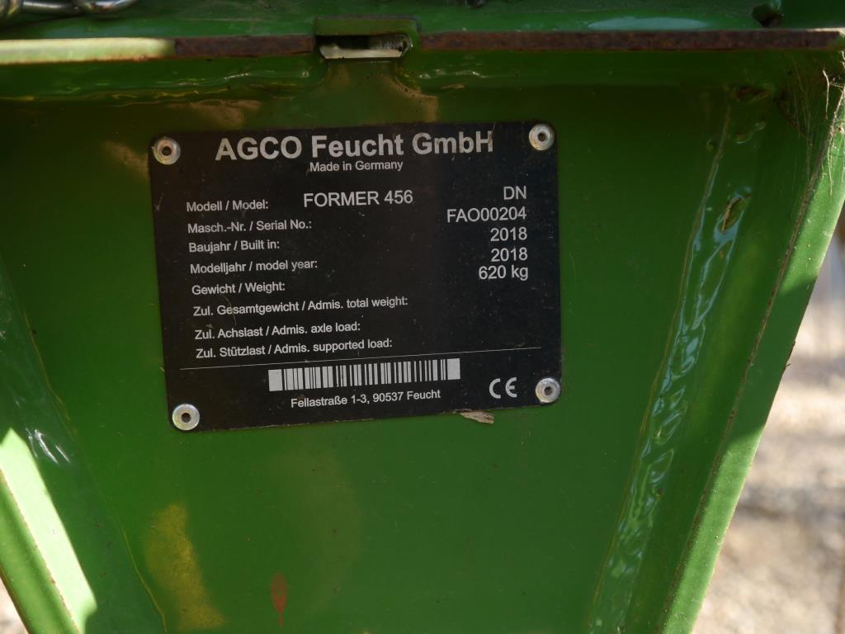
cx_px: 422
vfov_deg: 32.9
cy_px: 317
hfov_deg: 42.9
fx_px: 1074
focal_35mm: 44
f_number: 5
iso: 160
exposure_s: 1/125
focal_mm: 22
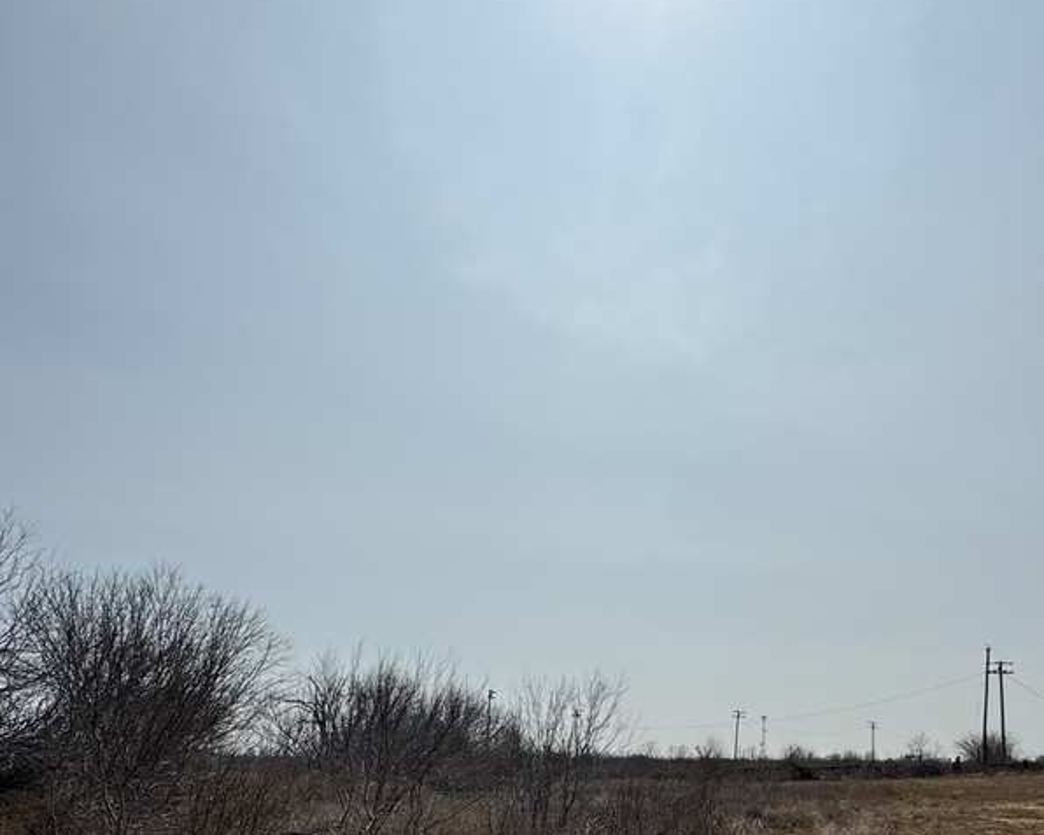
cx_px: 518
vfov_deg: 41.1
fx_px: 1020
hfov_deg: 54.2
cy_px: 751
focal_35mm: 33
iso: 32
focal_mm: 2.22
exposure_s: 1/5650
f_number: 2.2
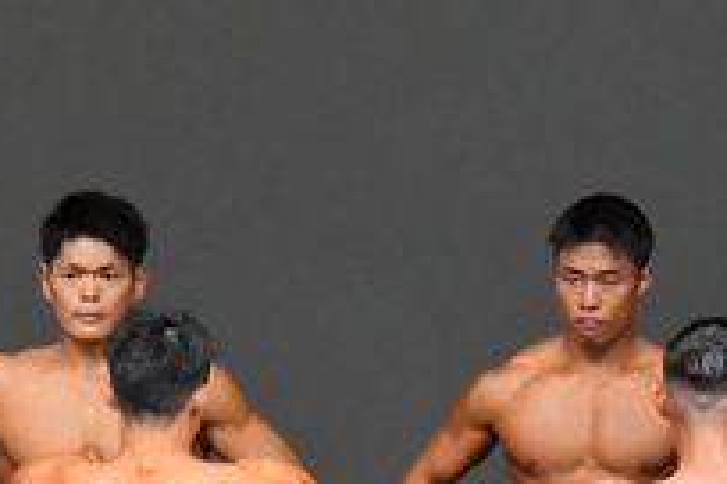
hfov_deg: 2.5
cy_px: 747
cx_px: -98
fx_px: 16659
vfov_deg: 1.7
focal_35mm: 825
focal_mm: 145
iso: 5000
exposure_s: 1/400
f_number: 5.6
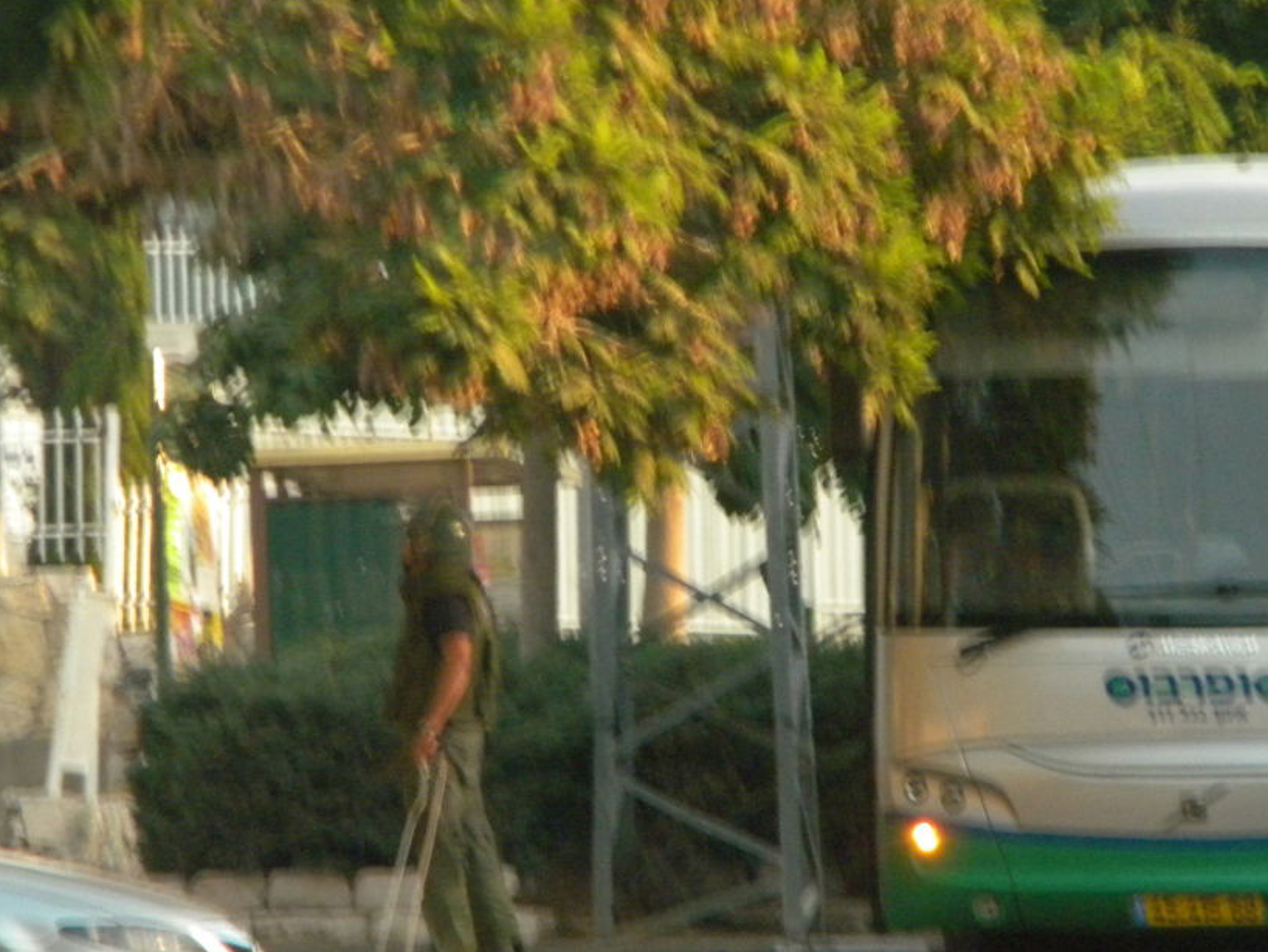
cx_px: 611
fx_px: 18980
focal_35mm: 518
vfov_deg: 2.9
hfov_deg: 3.8
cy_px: 585
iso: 636
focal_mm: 75
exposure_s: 1/282
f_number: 5.4
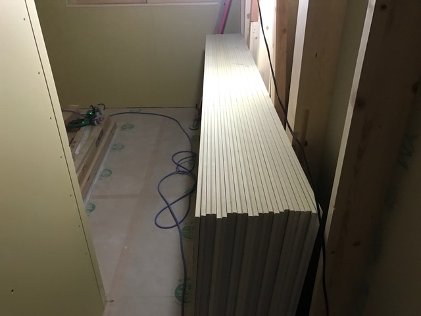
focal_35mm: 28
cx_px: 210
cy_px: 158
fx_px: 341
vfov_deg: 49.7
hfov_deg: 63.4
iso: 100
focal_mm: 3.99
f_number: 1.8
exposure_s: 1/13
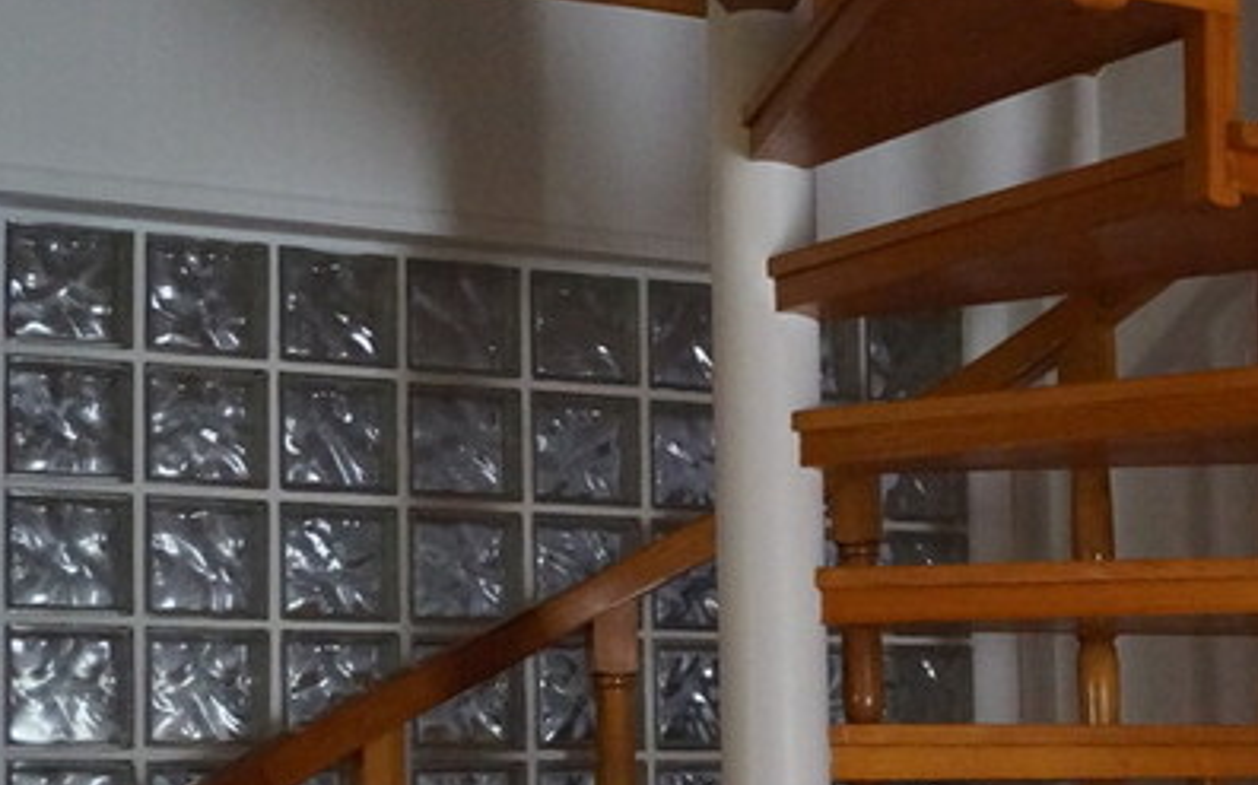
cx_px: 1601
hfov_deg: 21.3
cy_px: 648
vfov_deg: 14.6
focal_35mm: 89
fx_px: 3050
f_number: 3.5
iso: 2000
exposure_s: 1/160
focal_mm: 18
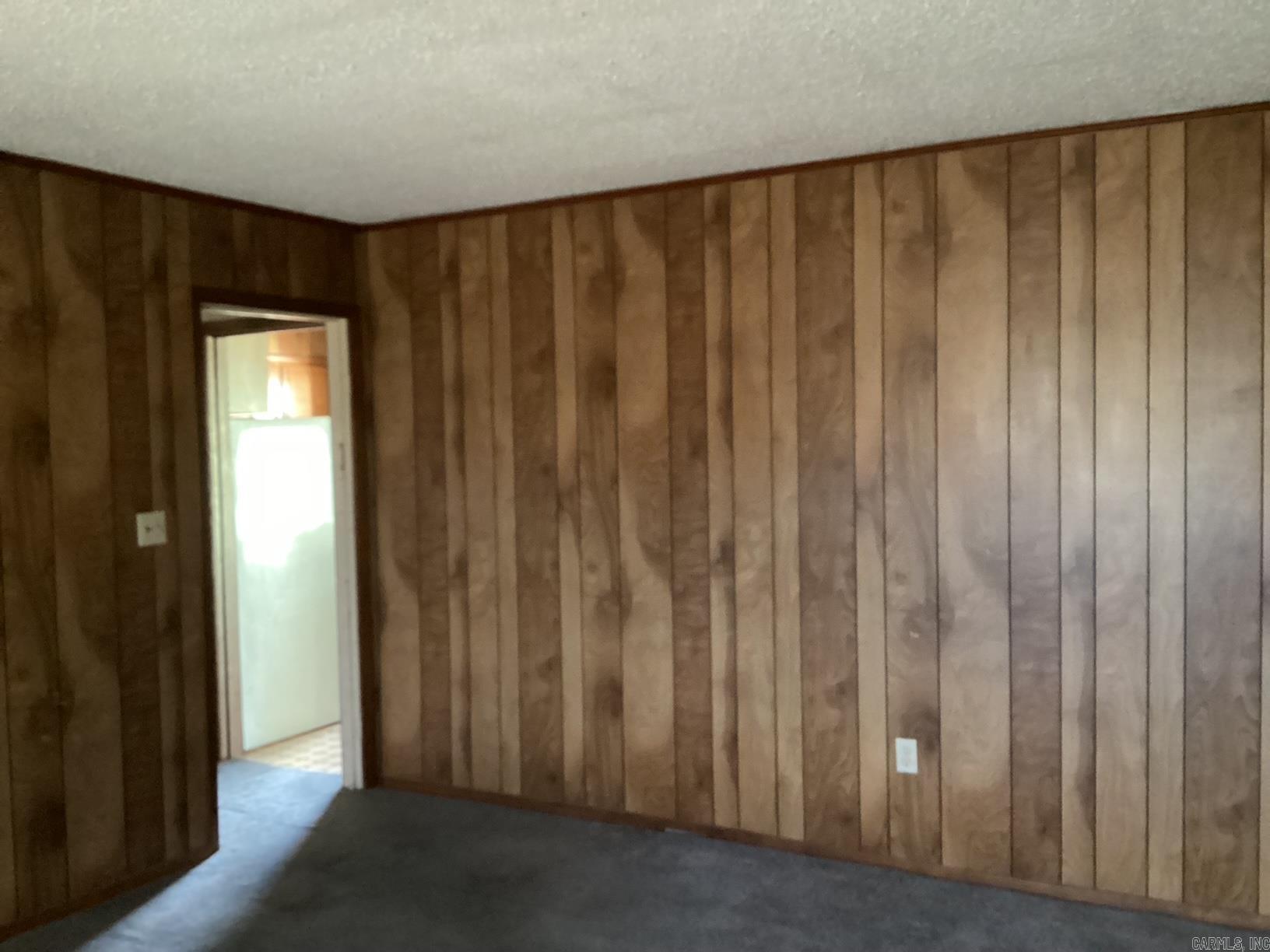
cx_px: 635
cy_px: 476
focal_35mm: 31
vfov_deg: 45.4
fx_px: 1137
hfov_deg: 58.4
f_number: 2.4
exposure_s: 1/24
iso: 800
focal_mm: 3.3
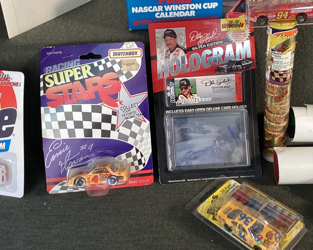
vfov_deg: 31.2
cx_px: 170
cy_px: 83
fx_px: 445
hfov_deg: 38.8
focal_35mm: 48
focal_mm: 3.3
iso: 100
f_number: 2.4
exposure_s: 1/60
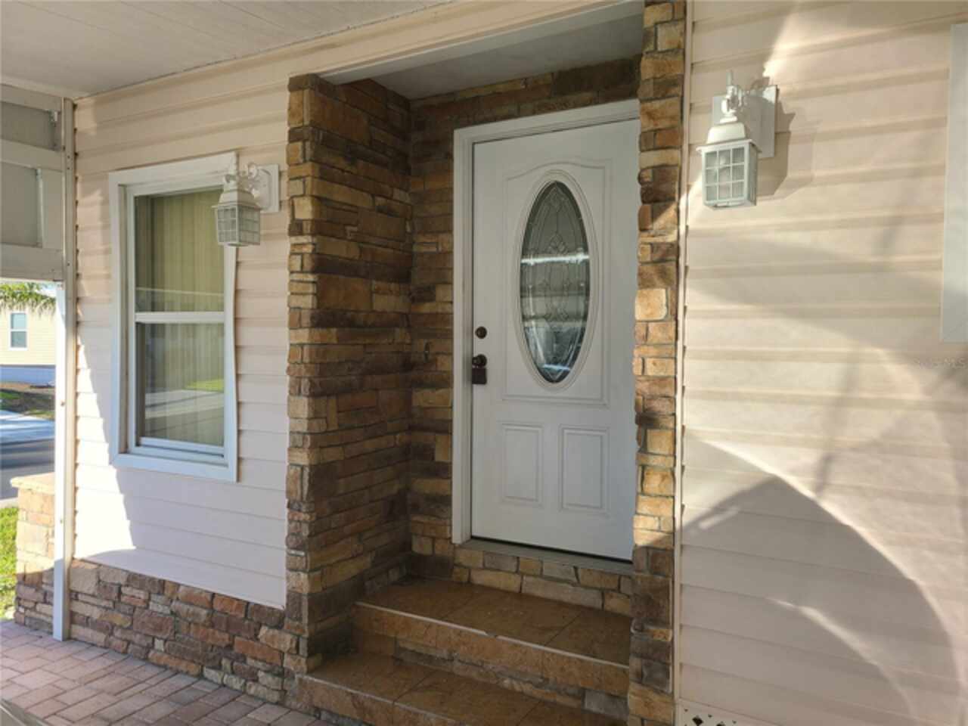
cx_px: 484
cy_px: 363
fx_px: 727
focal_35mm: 26
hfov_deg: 67.3
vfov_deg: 53.1
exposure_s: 1/409
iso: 40
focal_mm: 5.4
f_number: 1.8
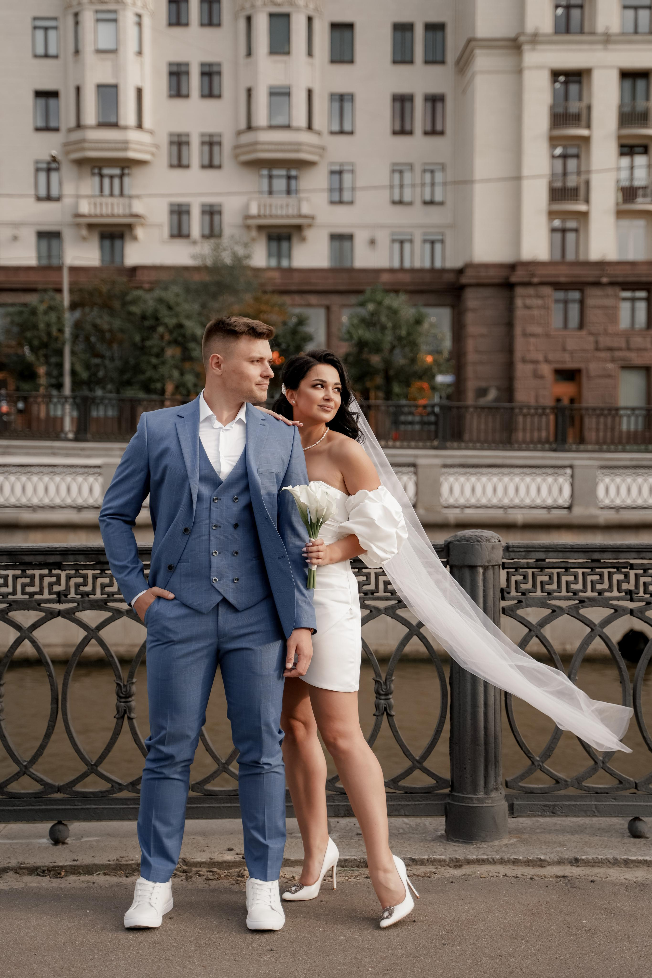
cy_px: 489
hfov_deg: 26.0
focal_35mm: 52
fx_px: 1413
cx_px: 326
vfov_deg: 38.2
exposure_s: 1/1250
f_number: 2.8
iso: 160
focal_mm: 52
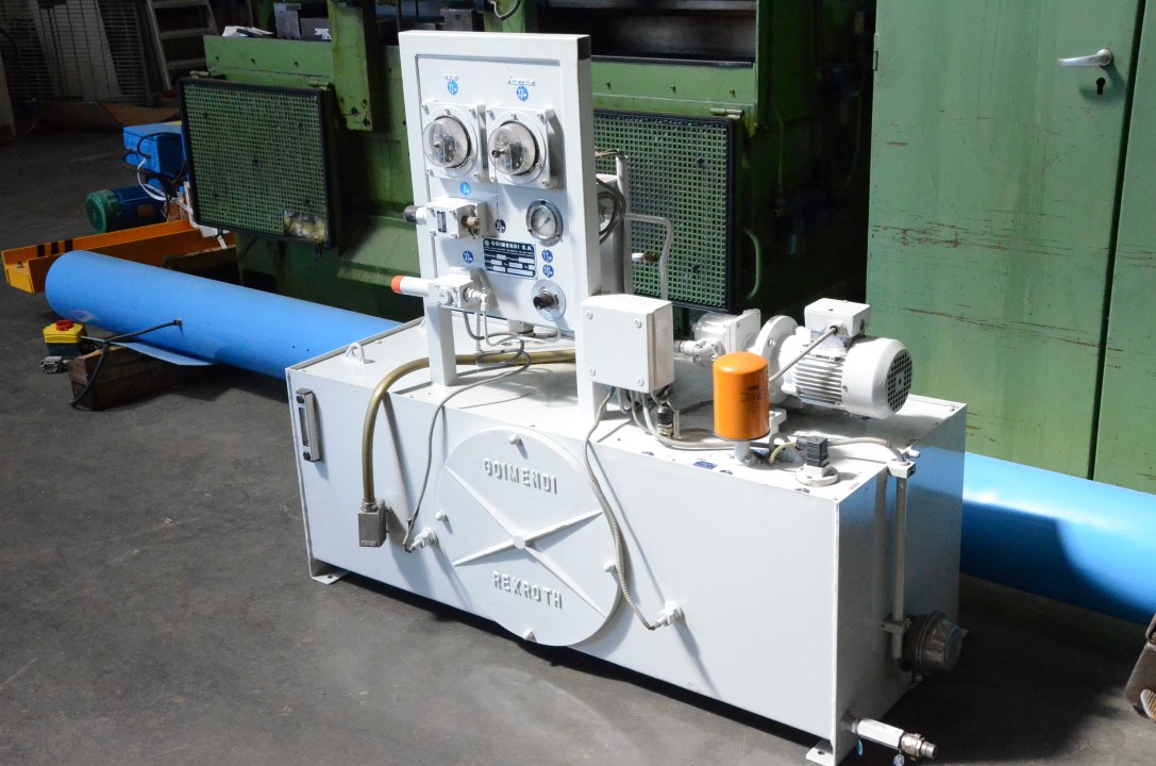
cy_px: 383
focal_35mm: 44
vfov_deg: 30.7
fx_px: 1394
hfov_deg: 45.0
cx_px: 578
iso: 6400
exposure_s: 1/800
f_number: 14
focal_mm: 29
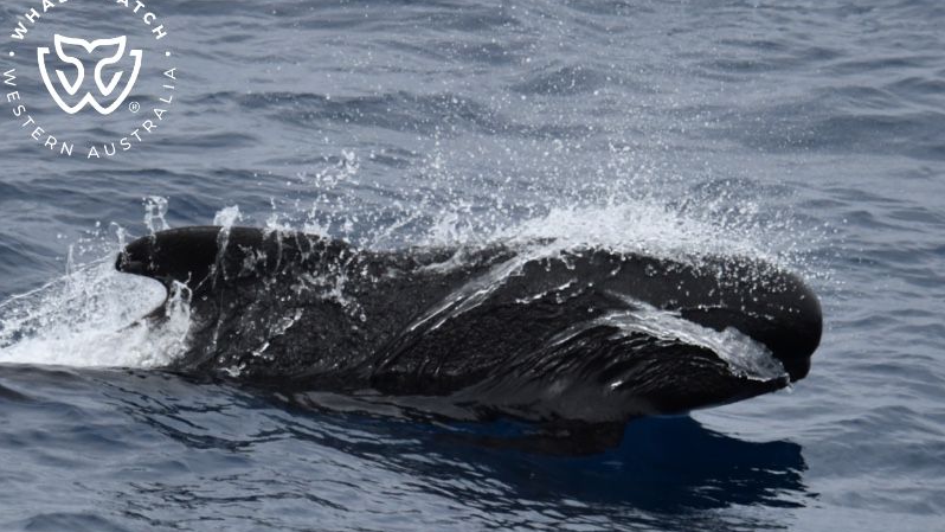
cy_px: 294
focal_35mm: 378
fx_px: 9472
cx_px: 472
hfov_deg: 5.7
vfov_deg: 3.2
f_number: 6
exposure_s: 1/8000
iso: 1000
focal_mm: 360
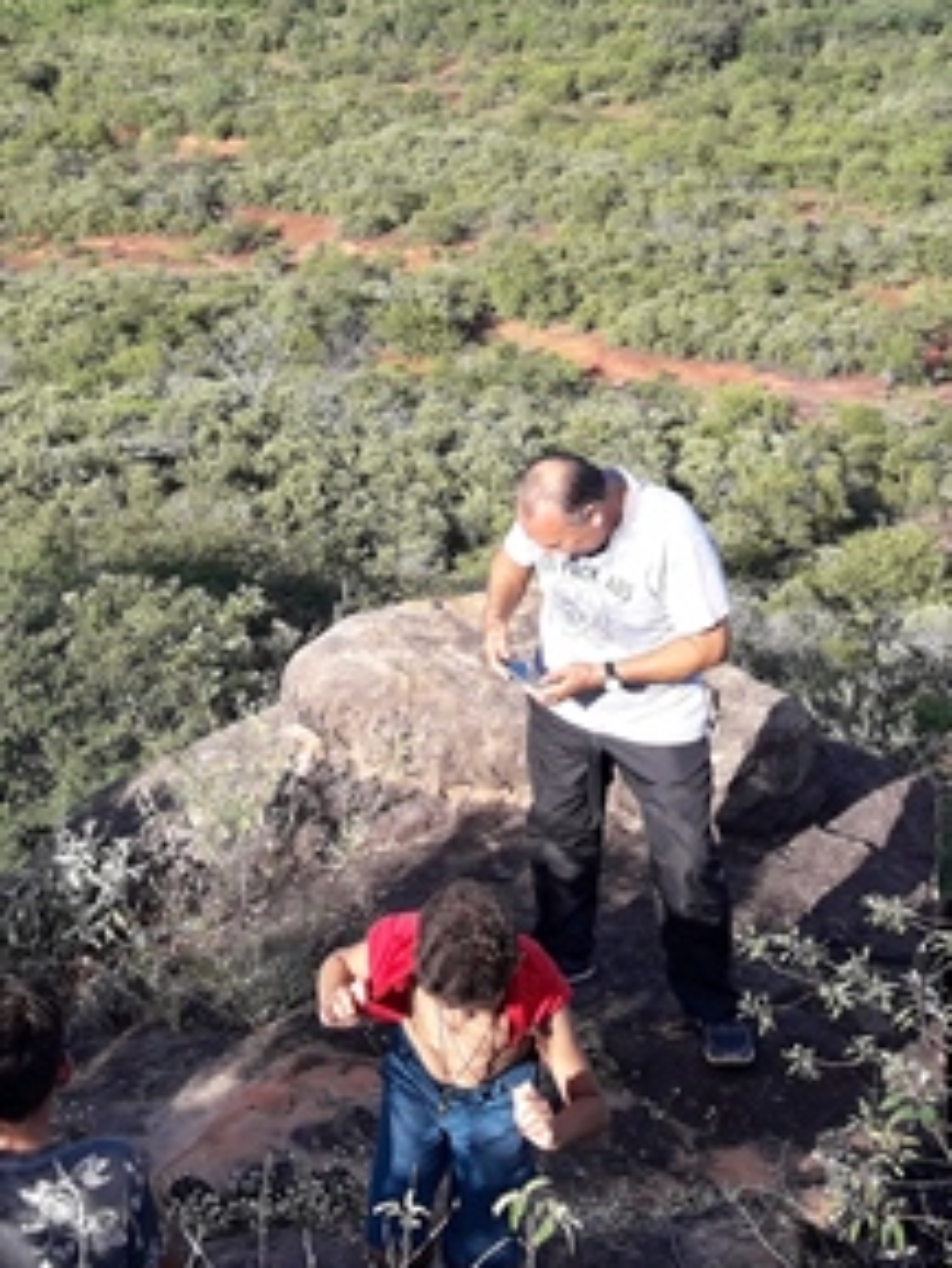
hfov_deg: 23.3
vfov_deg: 30.9
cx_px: 184
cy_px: 417
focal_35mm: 62
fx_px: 2272
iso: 40
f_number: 1.9
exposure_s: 1/752
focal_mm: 3.7
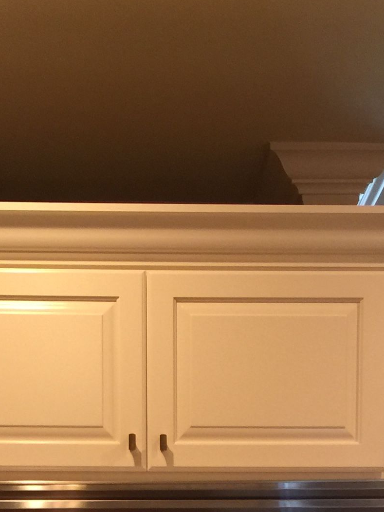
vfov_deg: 19.0
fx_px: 1331
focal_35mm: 90
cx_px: 165
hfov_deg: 16.4
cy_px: 784
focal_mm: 4.15
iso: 64
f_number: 2.2
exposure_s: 1/15
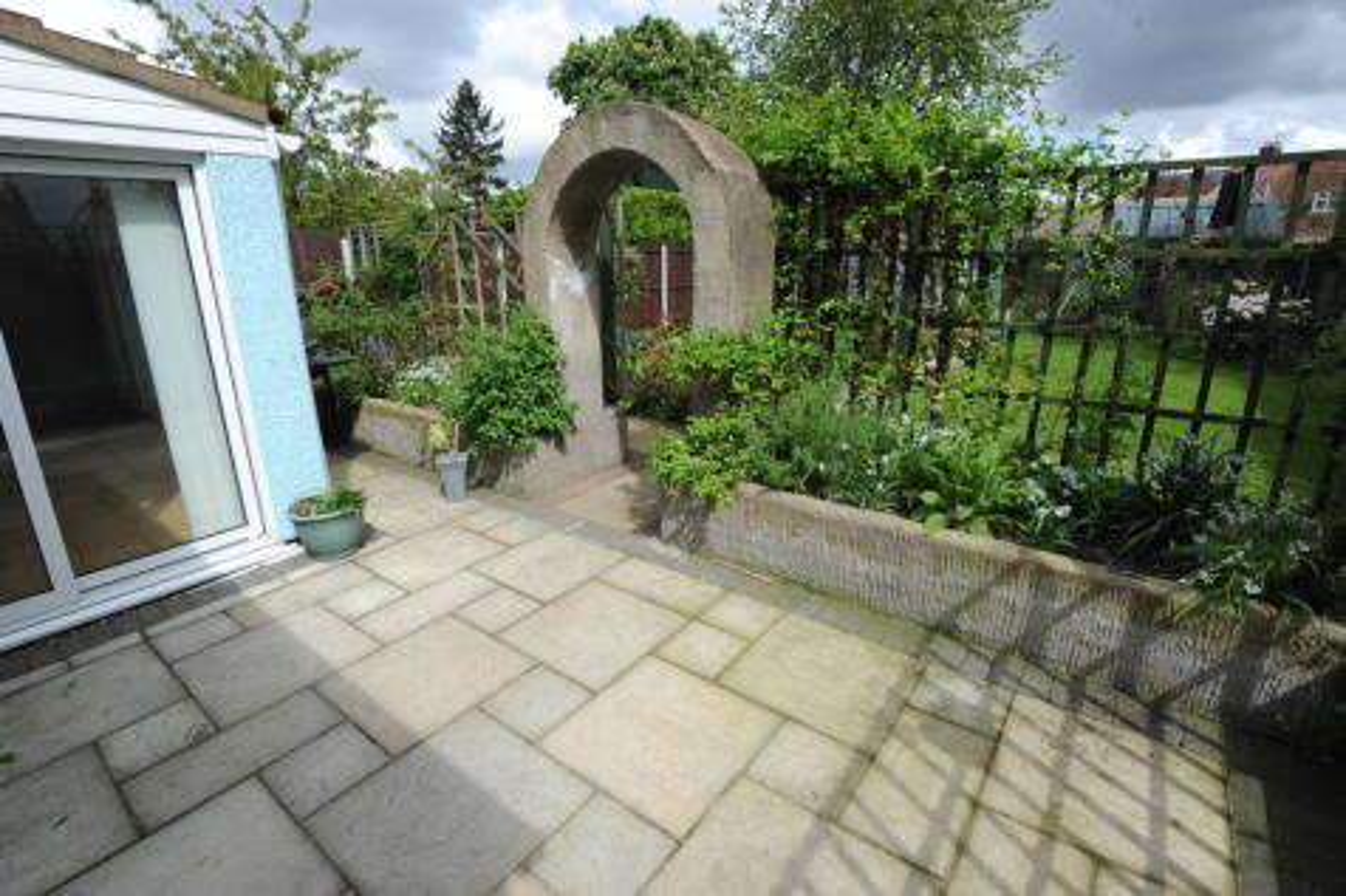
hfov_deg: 96.8
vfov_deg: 73.7
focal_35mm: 16
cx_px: 673
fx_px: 598
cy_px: 448
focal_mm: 16
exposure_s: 1/640
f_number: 13
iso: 800
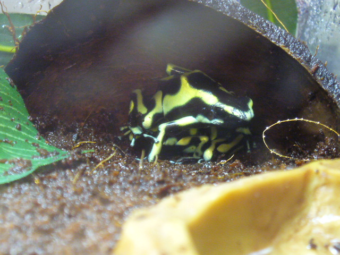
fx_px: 1051
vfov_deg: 13.8
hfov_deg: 18.4
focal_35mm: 107
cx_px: 170
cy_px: 128
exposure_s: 1/15
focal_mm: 12.8
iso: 200
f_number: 3.3
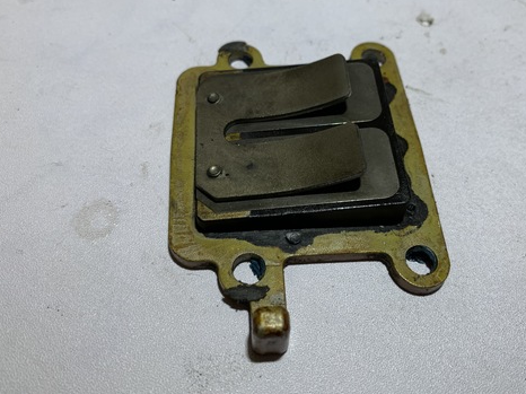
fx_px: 486
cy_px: 182
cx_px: 295
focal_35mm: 32
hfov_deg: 56.7
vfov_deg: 44.1
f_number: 1.8
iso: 32
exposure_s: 1/122
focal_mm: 4.25
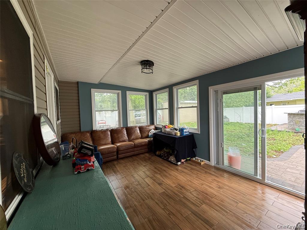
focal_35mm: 14
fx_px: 124
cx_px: 154
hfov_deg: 102.1
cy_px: 115
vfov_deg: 85.7
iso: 200
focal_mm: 2.22
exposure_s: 1/60
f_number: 2.2
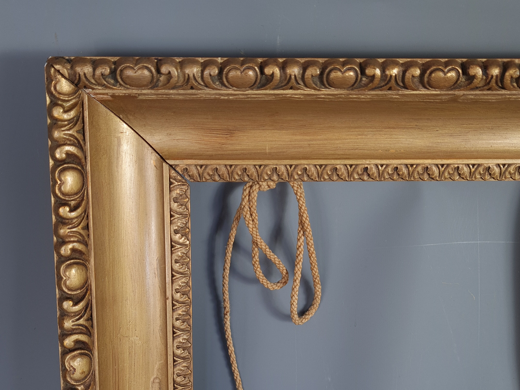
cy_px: 195
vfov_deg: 53.1
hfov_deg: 67.3
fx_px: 391
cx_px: 260
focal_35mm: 26
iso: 50
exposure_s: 1/50
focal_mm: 5.4
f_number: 1.8
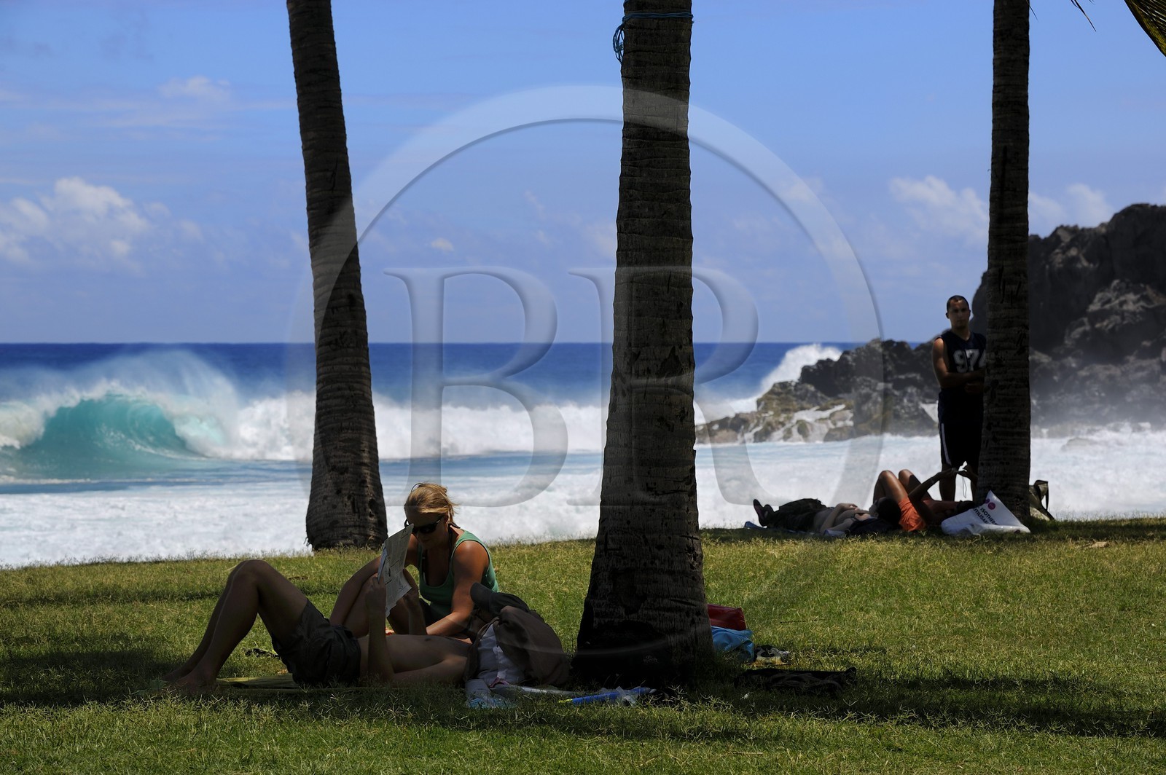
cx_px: 583
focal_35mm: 135
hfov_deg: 15.2
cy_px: 388
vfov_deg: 10.1
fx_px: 4369
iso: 200
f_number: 11
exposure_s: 1/400
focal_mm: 135
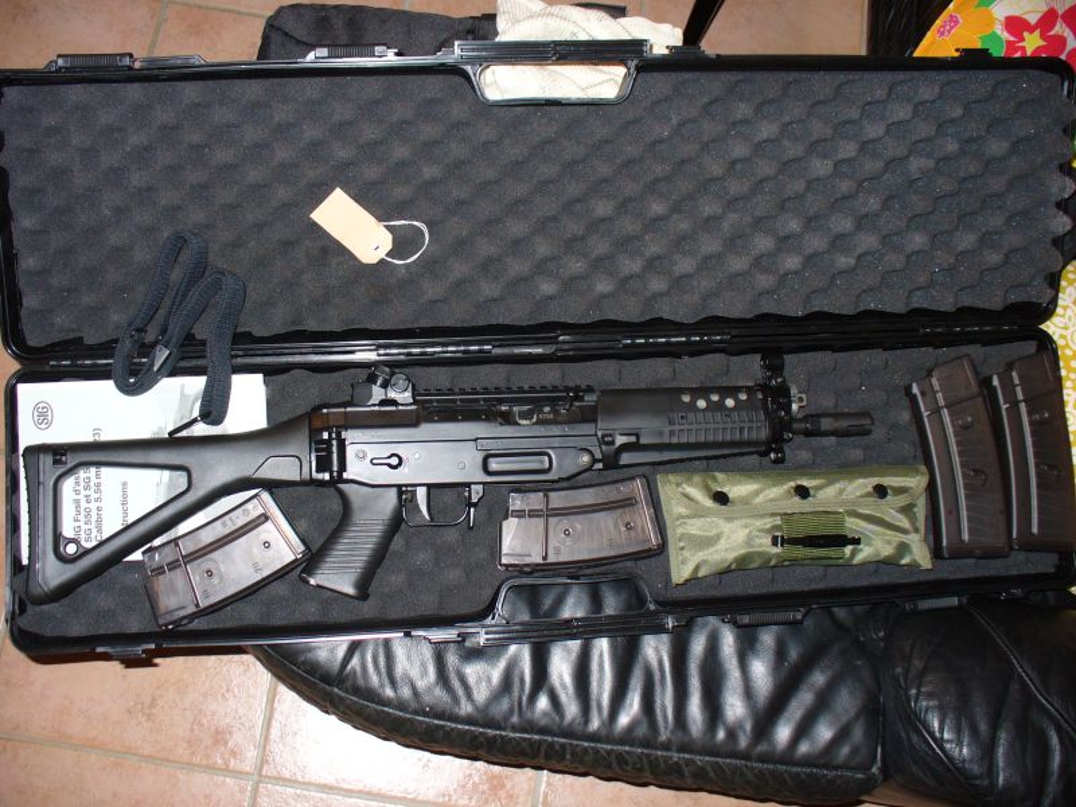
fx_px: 1150
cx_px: 538
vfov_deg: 38.7
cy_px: 404
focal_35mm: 37
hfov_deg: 50.1
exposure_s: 1/60
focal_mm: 6.1
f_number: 2.8
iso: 100
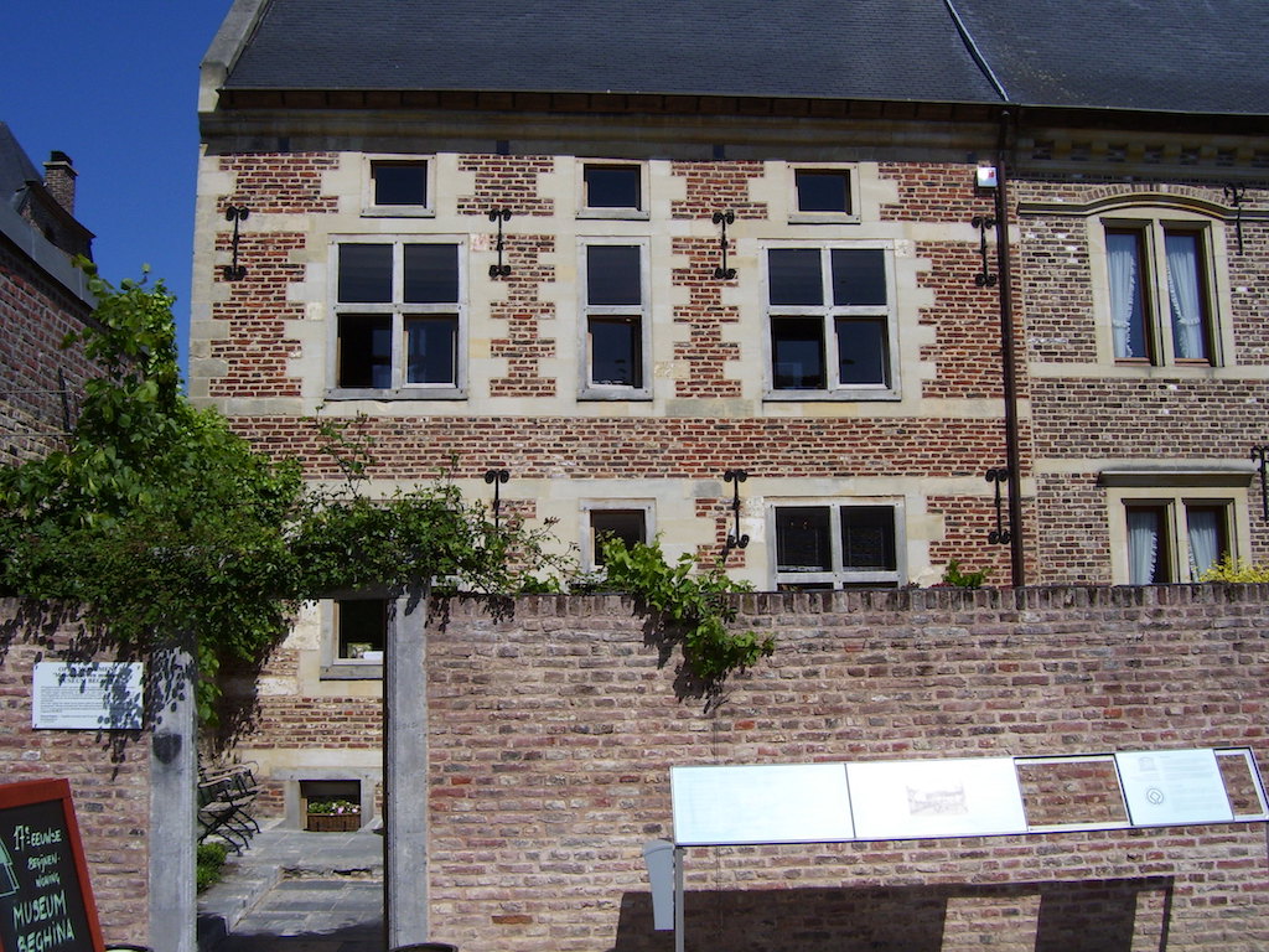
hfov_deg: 50.1
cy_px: 476
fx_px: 1356
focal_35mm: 37
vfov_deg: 38.7
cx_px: 634
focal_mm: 6
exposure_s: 1/1000
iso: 80
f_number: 4.8
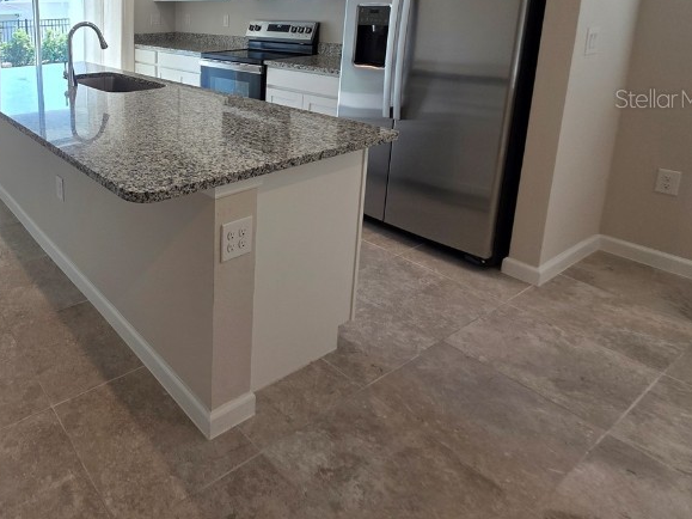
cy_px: 98
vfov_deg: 54.5
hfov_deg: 65.6
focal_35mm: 23
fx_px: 460
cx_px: 116
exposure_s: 1/120
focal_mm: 2.2
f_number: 1.9
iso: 50
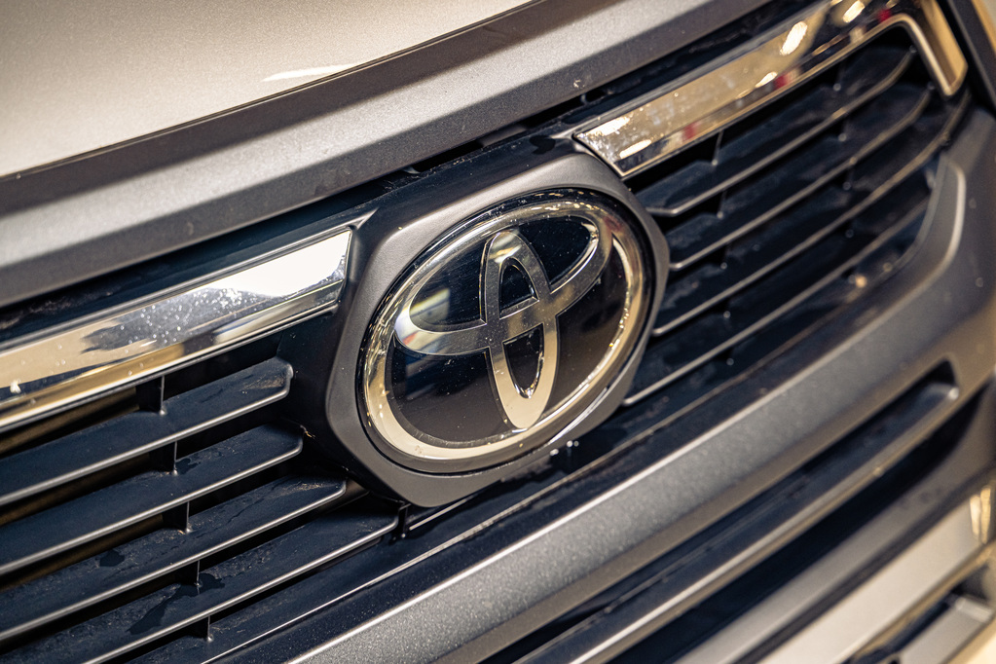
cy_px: 332
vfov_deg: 18.2
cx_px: 498
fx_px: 2075
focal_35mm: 75
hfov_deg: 27.0
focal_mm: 75
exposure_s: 1/200
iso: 640
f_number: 3.5
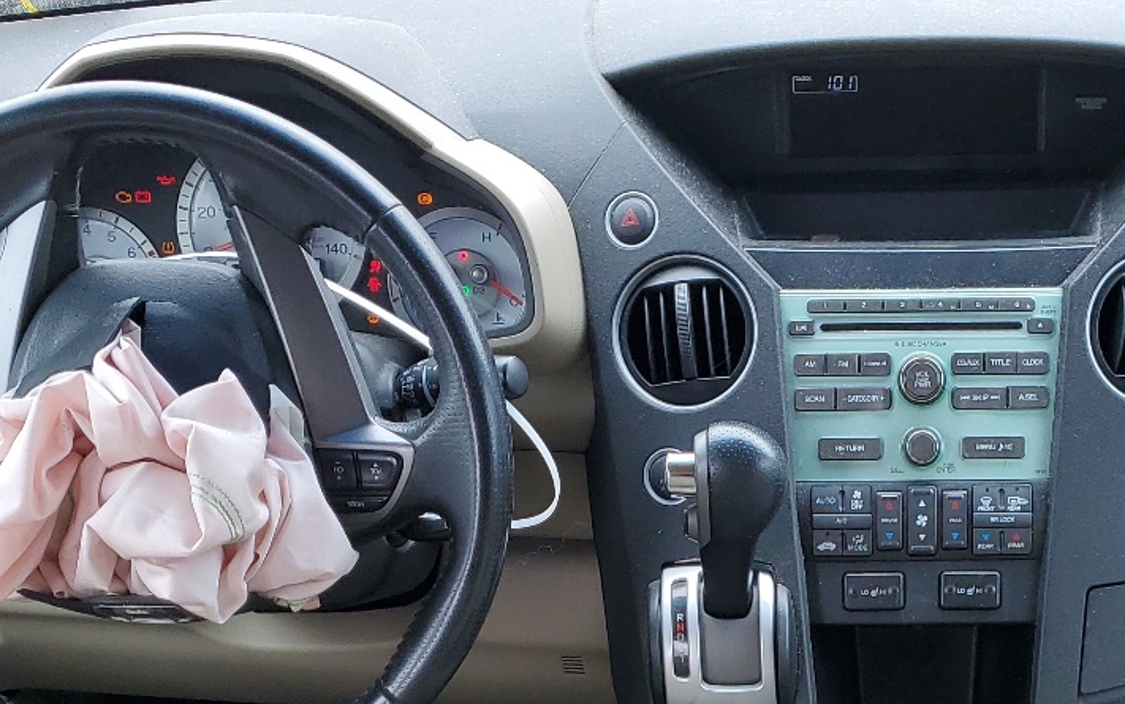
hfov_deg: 32.0
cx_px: 913
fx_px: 1902
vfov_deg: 19.2
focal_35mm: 62
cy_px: 944
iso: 50
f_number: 1.5
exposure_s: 1/152
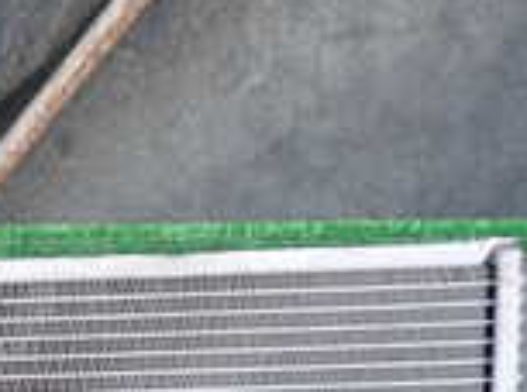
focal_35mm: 118
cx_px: -172
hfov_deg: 15.8
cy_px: 763
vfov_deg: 11.4
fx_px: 1792
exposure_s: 1/60
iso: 125
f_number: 2.3
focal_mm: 5.4
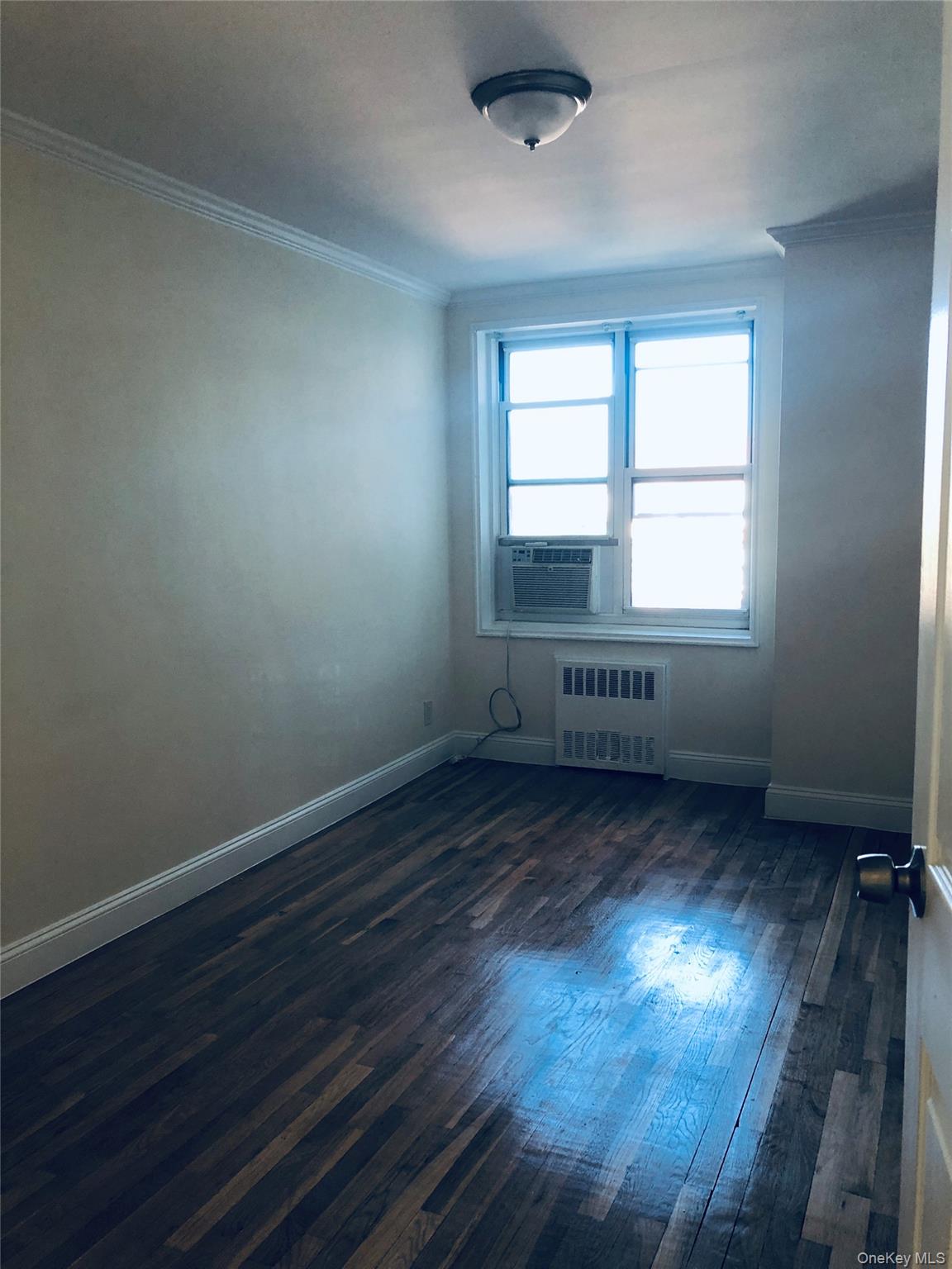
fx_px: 1027
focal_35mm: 28
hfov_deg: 49.7
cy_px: 634
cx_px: 476
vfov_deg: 63.4
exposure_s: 1/24
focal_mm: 3.99
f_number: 1.8
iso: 40
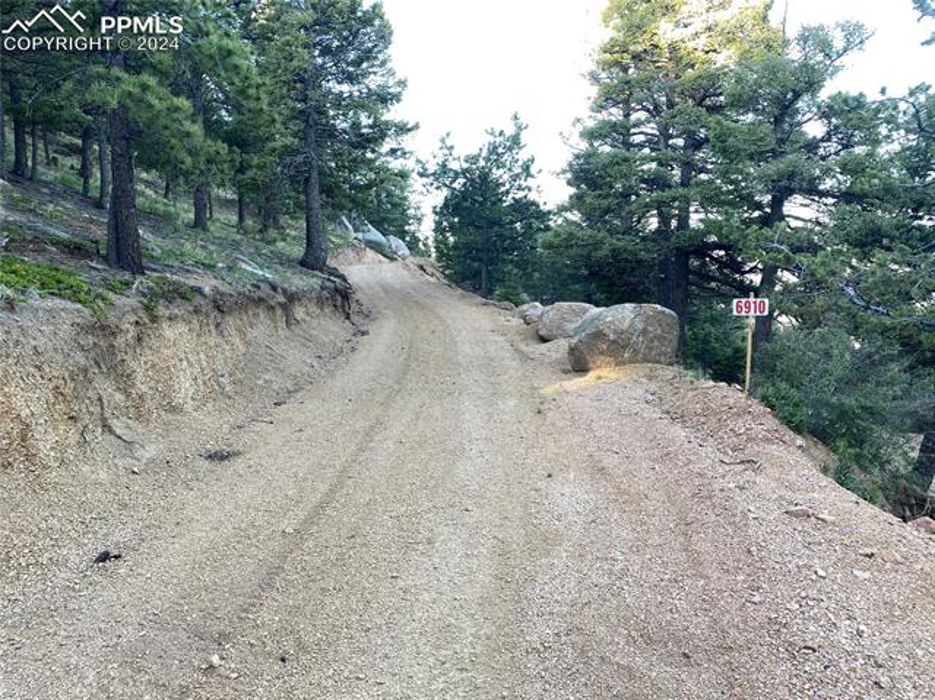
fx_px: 702
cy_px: 350
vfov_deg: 53.0
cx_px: 468
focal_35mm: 26
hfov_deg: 67.3
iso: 40
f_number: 1.8
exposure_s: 1/122
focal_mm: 4.25
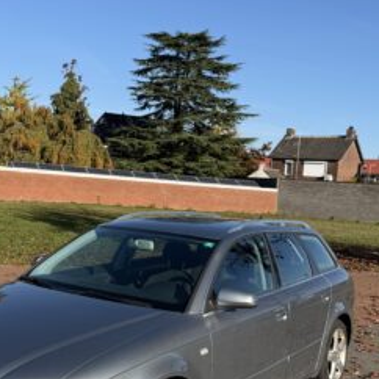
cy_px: 218
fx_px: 434
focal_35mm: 35
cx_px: 133
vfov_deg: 47.1
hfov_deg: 46.6
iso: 80
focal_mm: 6.76
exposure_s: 1/3759
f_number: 1.78
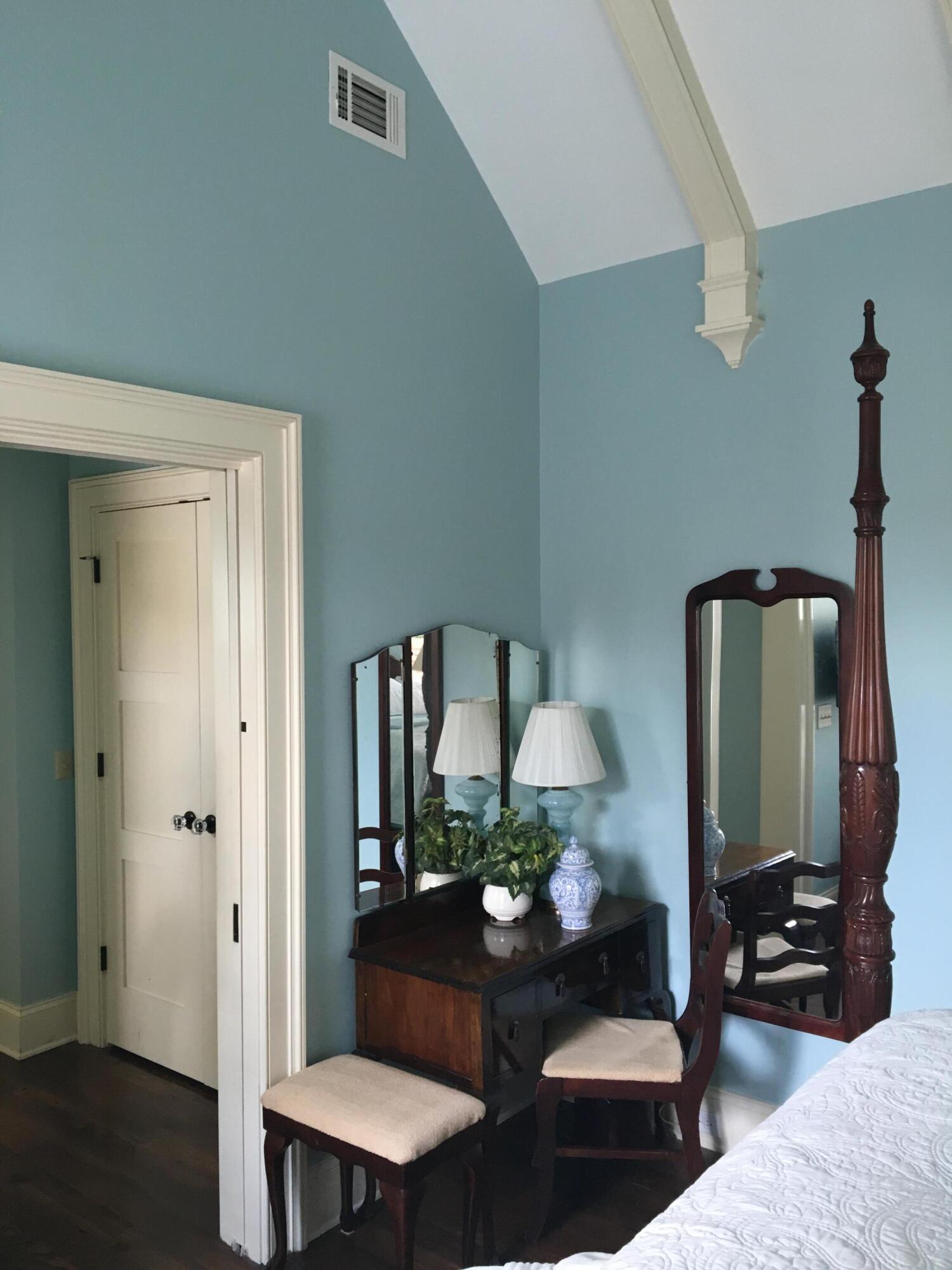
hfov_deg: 48.2
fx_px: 1063
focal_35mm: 29
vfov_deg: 61.7
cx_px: 476
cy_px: 635
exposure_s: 1/30
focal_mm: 4.15
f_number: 2.2
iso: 80
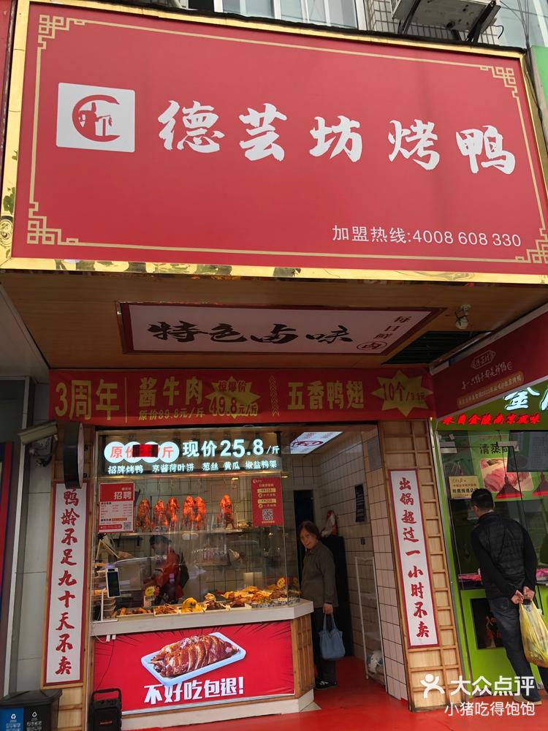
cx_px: 274
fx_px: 591
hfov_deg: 49.7
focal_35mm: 28
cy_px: 366
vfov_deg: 63.4
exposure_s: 1/163
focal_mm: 4
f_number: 1.8
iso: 20
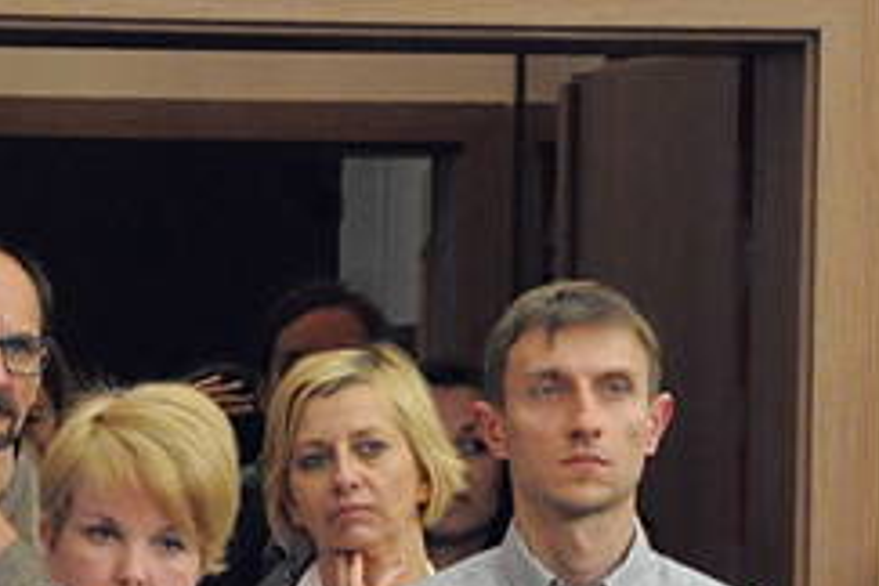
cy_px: 874
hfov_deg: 4.9
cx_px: 83
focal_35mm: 419
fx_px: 10230
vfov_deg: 3.3
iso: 2500
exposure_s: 1/60
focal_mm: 80
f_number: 5.6
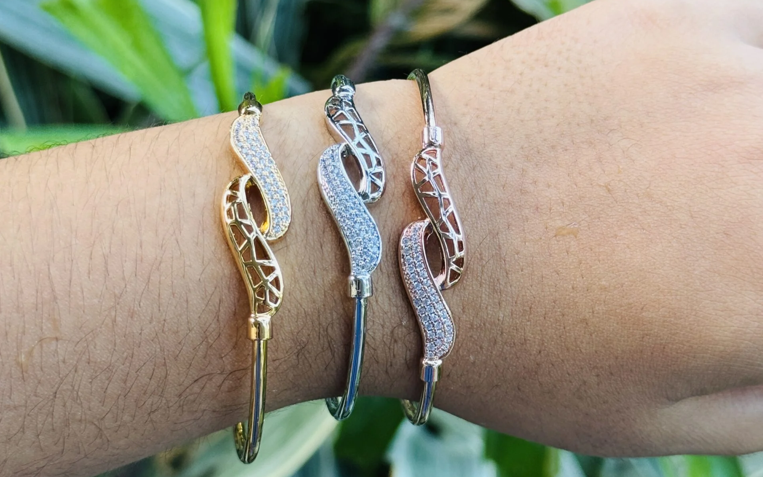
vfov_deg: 19.1
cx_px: 381
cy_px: 167
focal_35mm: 68
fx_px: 1414
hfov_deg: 30.2
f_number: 1.78
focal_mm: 6.76
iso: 100
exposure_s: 1/95
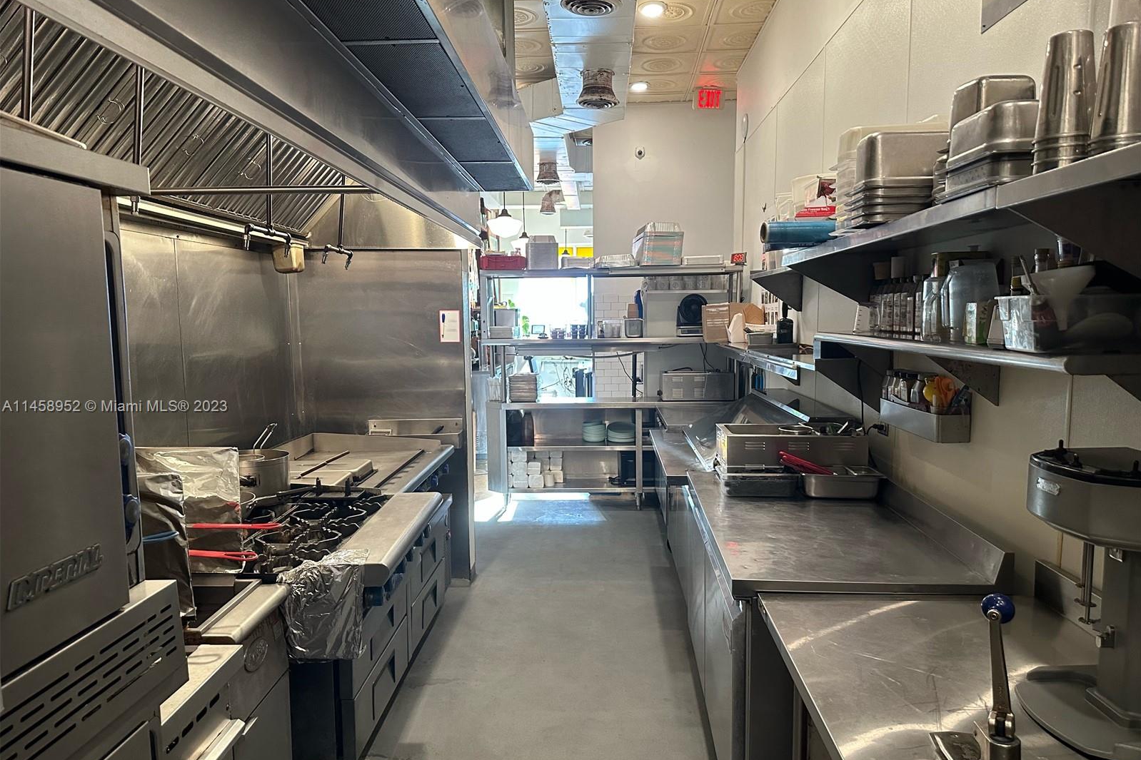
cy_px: 407
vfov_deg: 51.2
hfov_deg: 71.5
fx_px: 792
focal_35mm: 25
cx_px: 570
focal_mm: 6.86
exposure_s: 1/60
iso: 400
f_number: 1.78
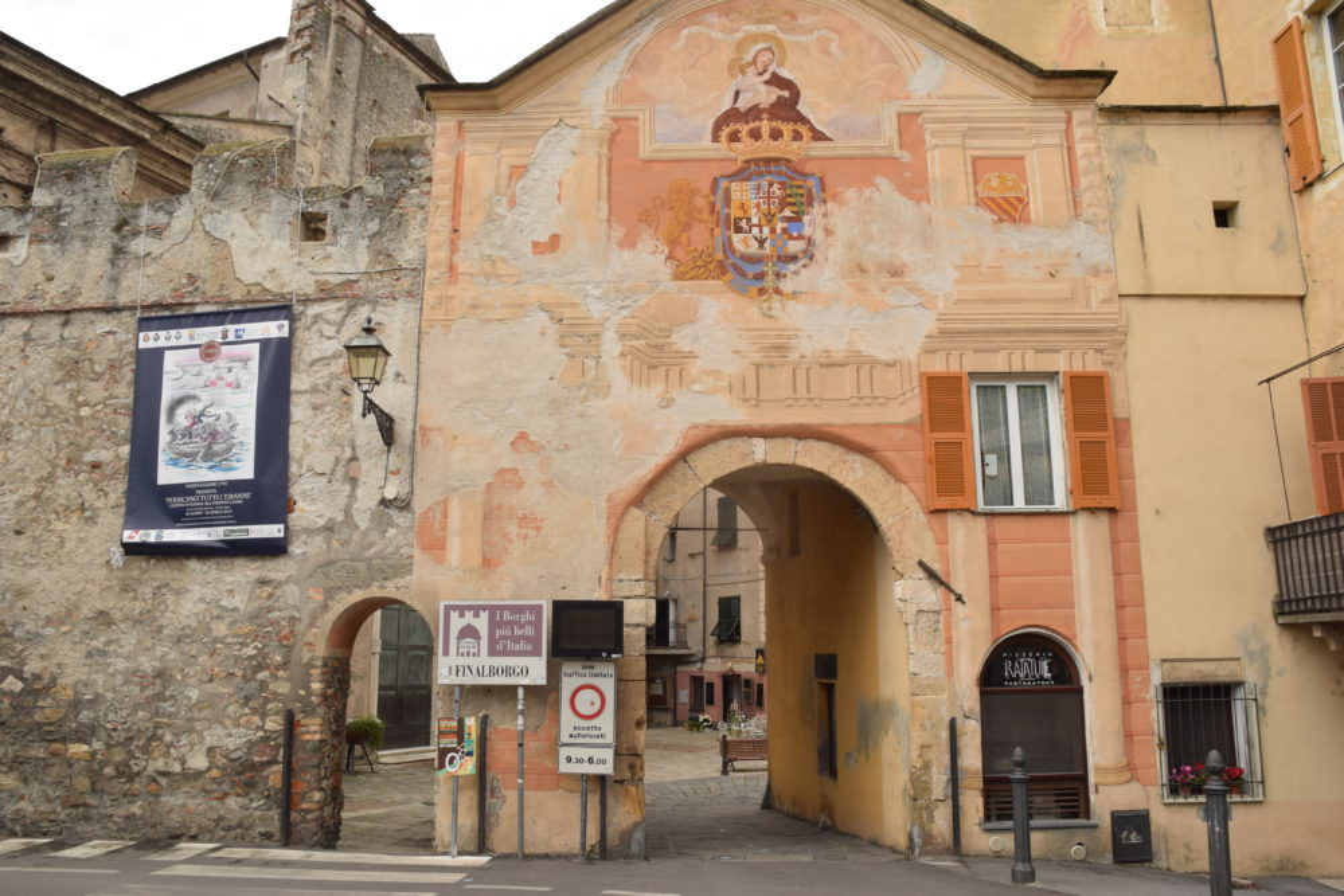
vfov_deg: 47.9
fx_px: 1008
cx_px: 672
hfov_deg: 67.4
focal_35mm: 27
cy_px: 448
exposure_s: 1/160
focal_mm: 18
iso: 200
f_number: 8
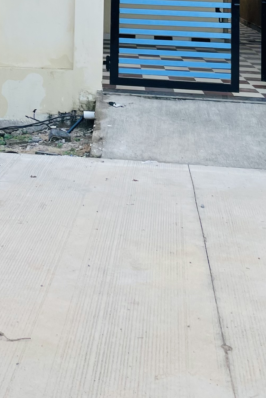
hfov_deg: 18.6
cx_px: 24
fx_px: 798
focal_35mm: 72
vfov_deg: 24.9
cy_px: -98
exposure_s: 1/596
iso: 32
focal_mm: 4.2
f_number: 1.6
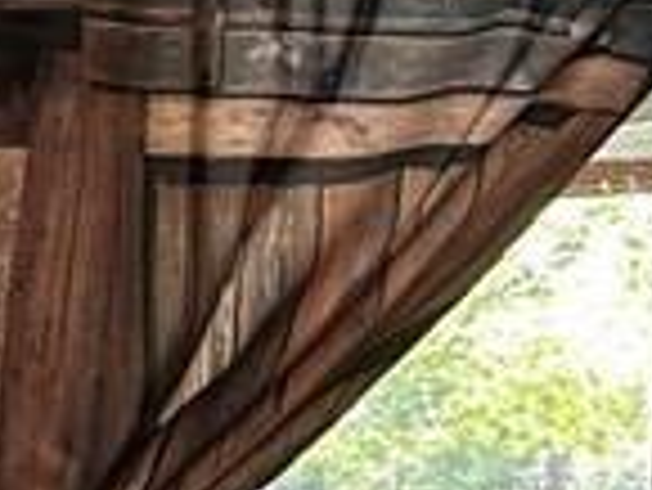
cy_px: 512
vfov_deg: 8.1
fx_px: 3450
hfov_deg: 8.2
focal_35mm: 183
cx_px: -1619
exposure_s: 1/60
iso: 125
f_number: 1.5
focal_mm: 5.7
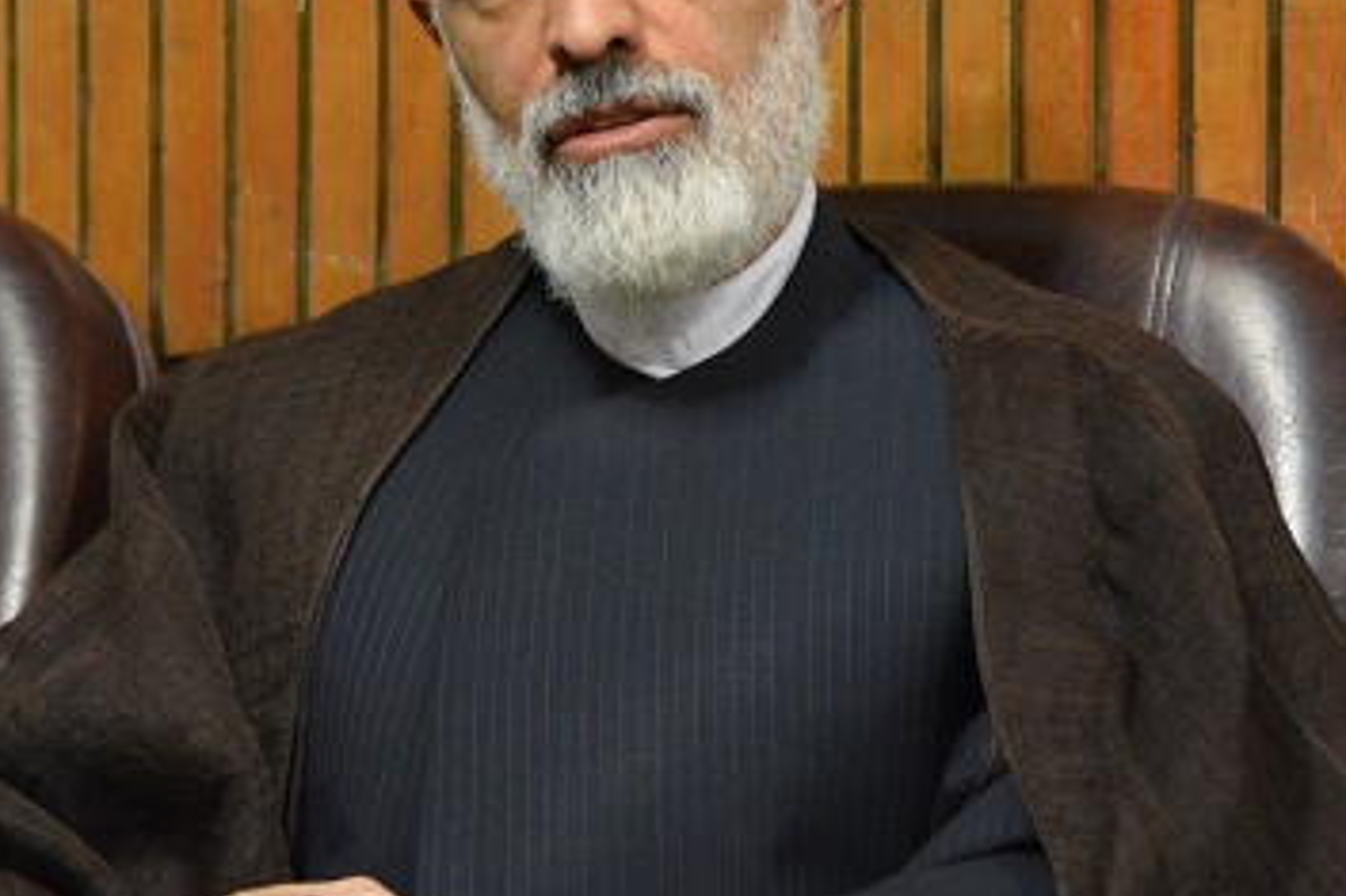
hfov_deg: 8.2
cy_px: 282
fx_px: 9417
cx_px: 421
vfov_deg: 5.4
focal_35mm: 252
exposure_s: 1/60
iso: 3200
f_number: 4
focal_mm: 92
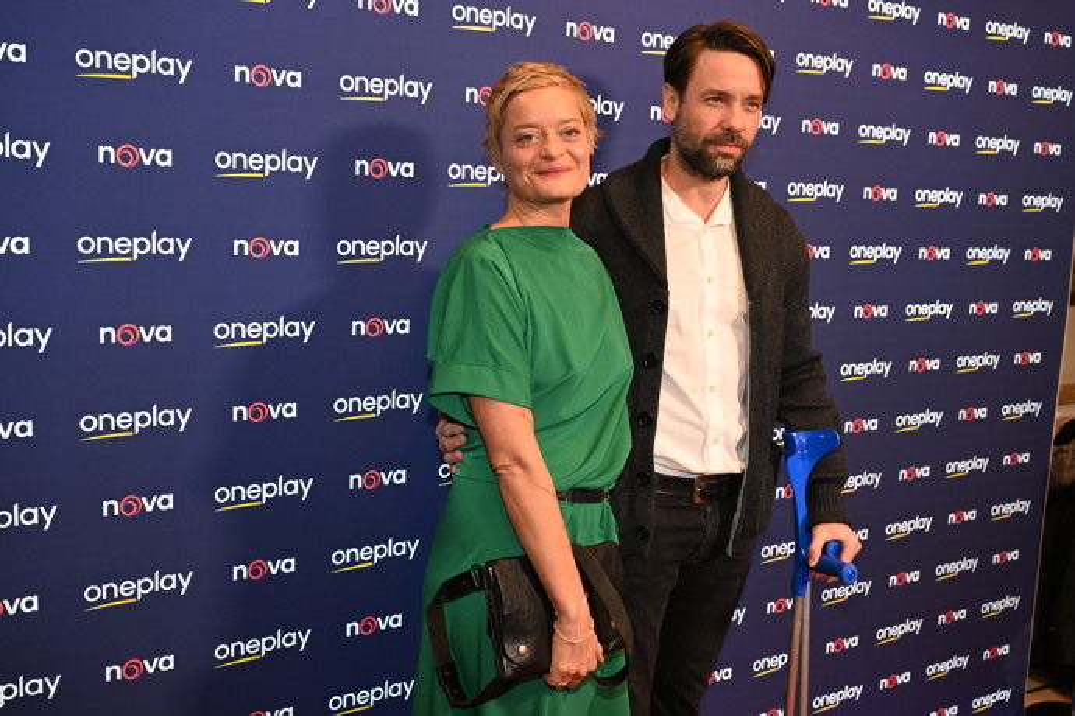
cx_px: 538
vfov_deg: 35.1
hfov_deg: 50.7
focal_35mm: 38
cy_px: 358
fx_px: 1135
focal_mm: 38
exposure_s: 1/250
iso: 2500
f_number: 5
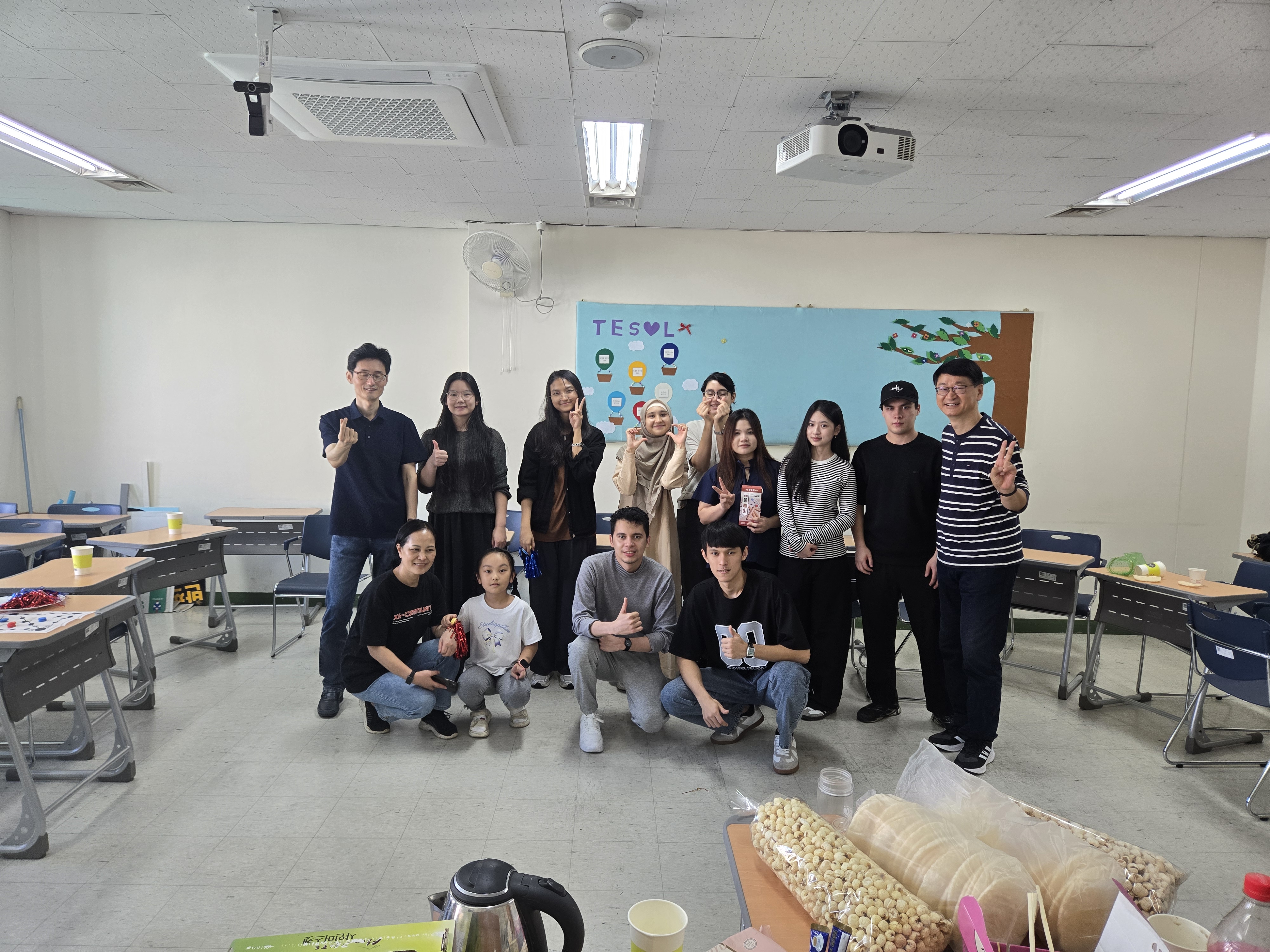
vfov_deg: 58.9
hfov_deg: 73.9
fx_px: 844
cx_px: 635
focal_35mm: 23
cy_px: 476
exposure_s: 1/120
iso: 125
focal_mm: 5.4
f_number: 1.8
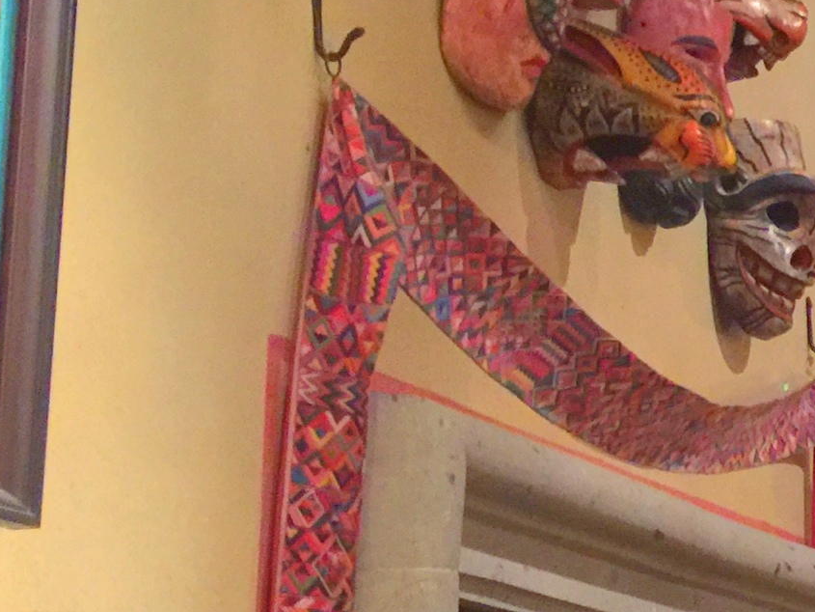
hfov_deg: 15.6
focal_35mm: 112
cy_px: 482
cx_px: 1350
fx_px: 2637
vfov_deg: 13.2
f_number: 2.2
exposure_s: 1/4
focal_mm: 4.15
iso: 100
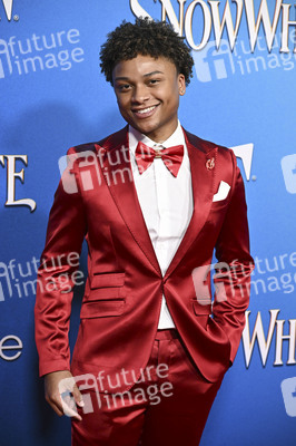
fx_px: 1038
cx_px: 148
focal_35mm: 84
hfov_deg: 16.2
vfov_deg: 24.2
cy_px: 223
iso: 3200
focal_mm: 84
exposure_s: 1/250
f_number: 4.5
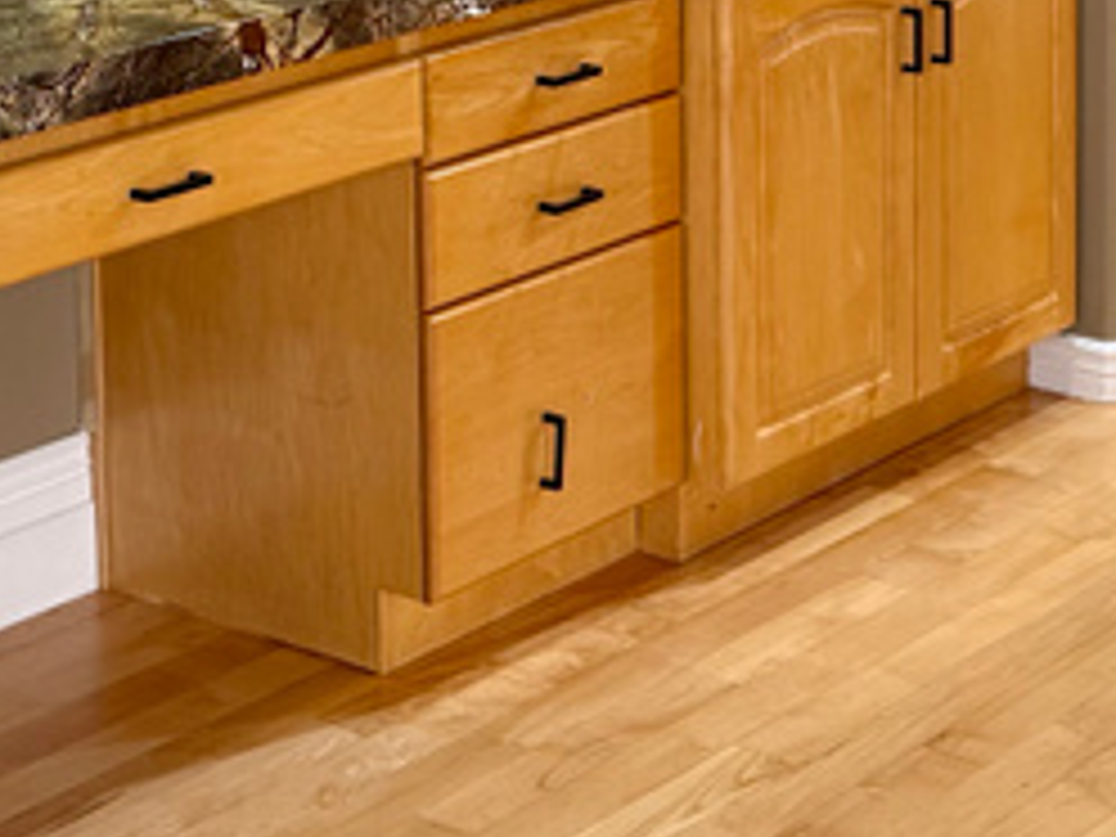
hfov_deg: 19.7
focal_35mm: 99
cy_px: -238
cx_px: 792
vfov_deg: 14.3
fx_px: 3192
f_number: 1.78
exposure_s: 1/120
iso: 160
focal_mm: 6.76
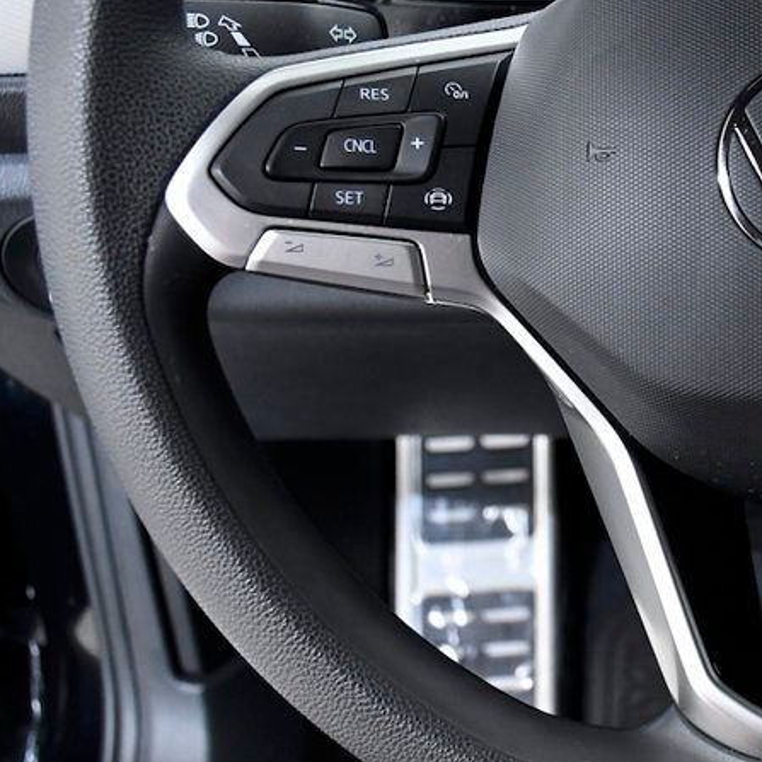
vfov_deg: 22.8
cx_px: 830
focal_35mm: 76
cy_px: 388
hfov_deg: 21.6
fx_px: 1893
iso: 2500
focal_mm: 26
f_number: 5.6
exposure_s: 1/125
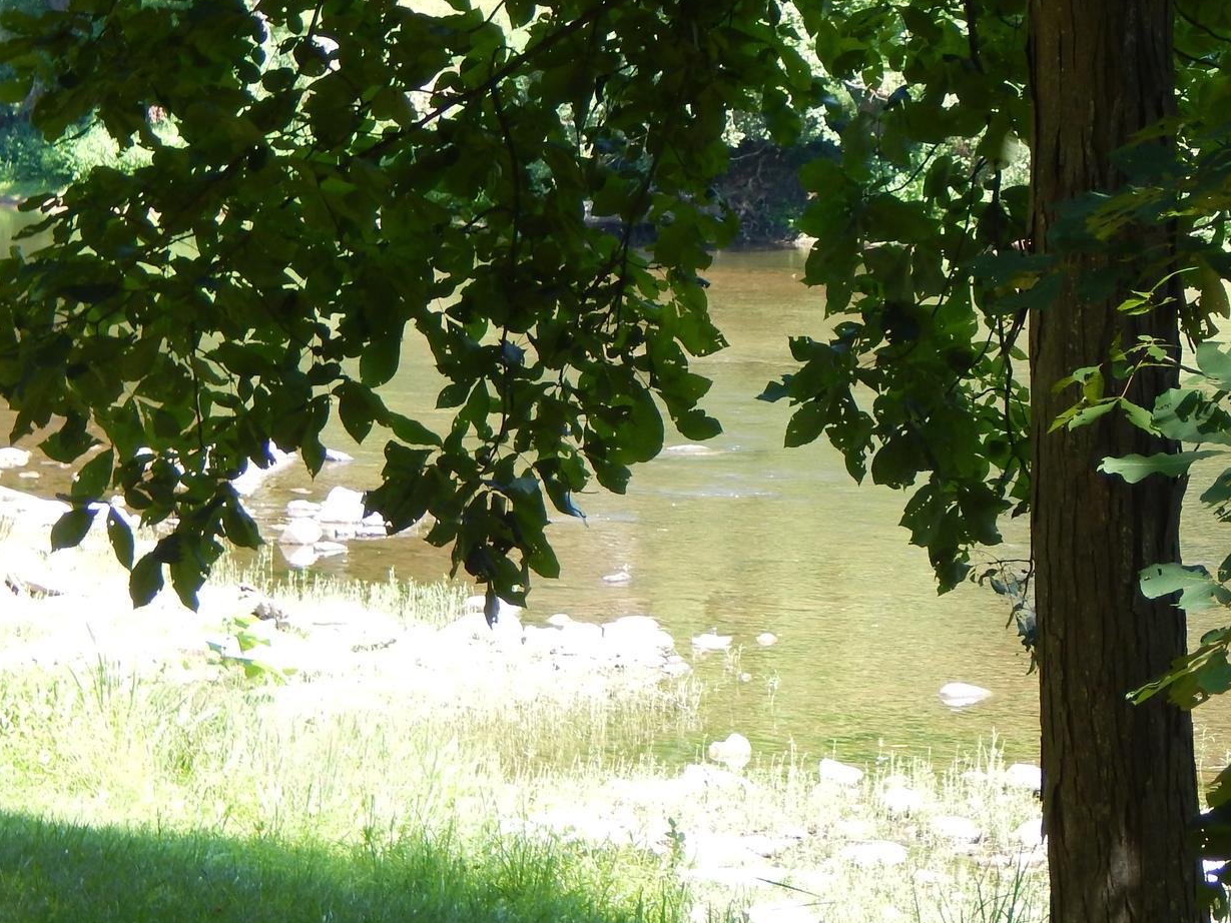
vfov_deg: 7.8
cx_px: 991
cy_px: 420
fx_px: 6757
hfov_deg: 10.4
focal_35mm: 190
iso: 125
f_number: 4.6
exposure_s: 1/100
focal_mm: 20.5
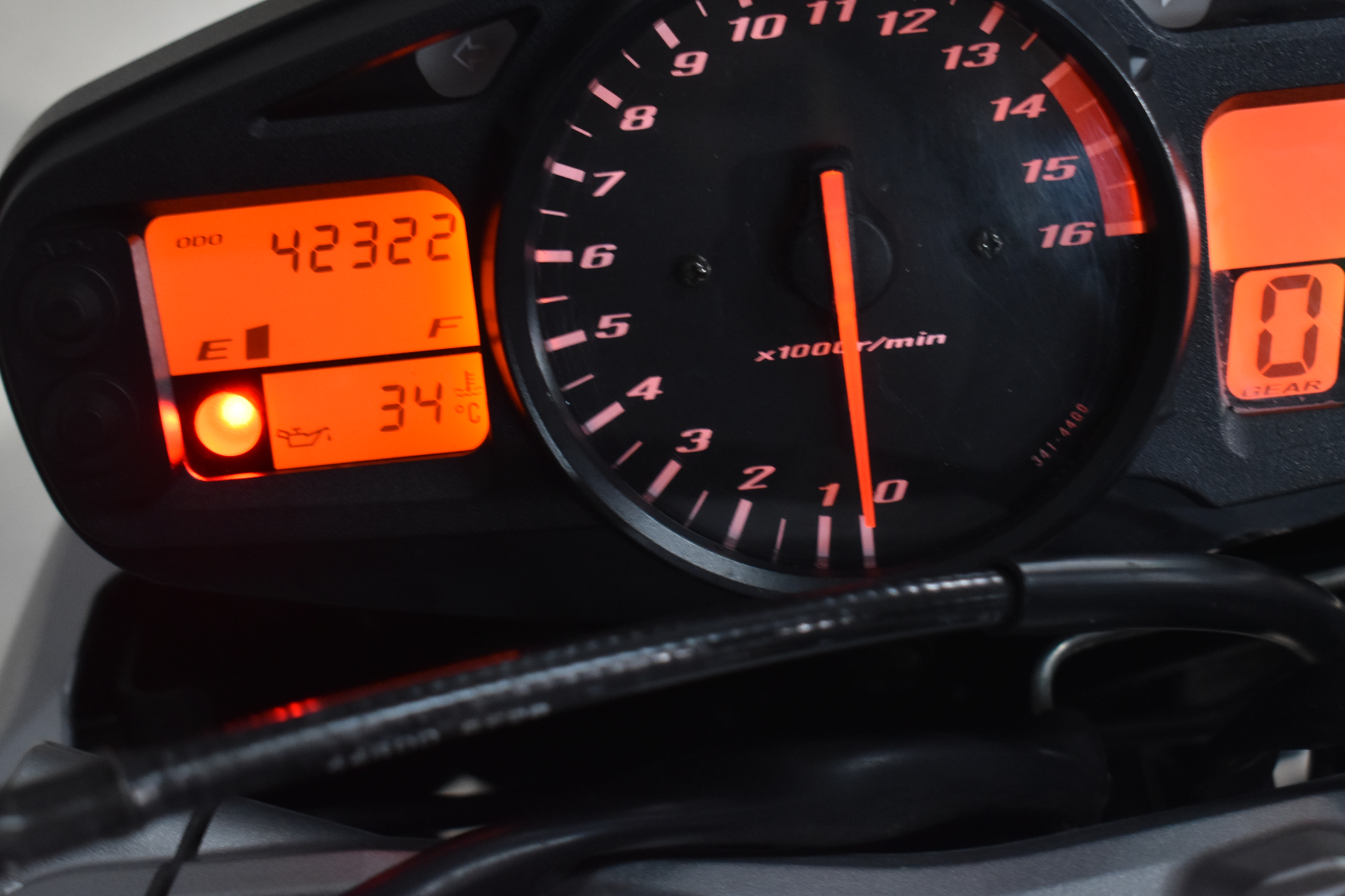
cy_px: 297
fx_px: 3213
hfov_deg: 23.5
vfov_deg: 15.9
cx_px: 893
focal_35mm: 86
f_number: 5
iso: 800
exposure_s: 1/50
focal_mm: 42
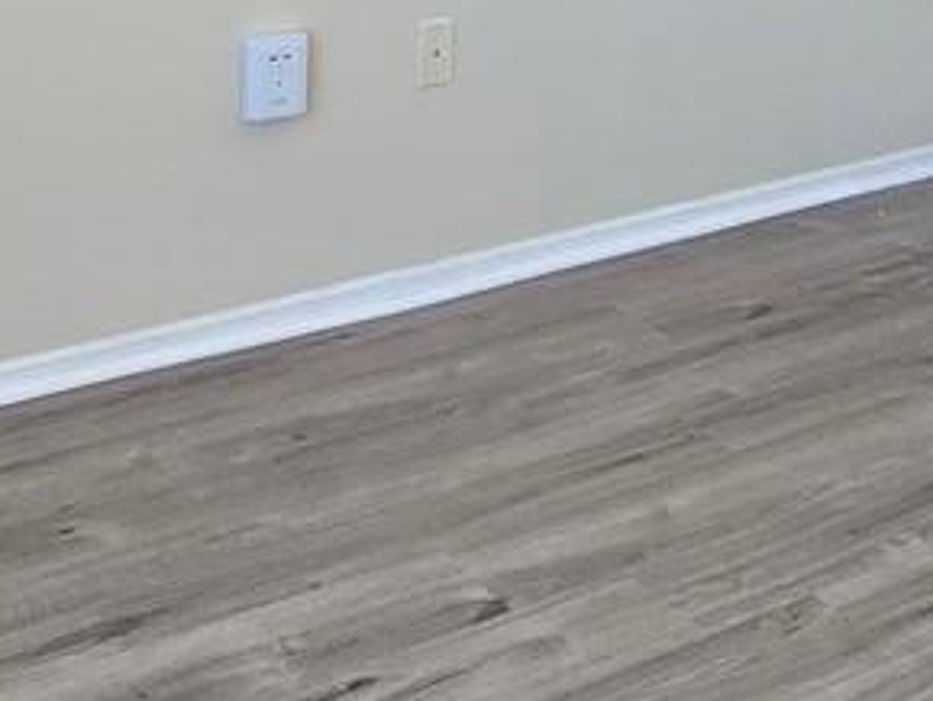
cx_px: 642
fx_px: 1941
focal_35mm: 72
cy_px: -507
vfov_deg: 17.2
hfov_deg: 26.8
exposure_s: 1/60
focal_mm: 2.2
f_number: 2.2
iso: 250
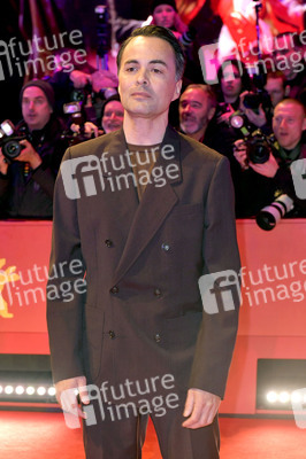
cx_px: 153
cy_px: 230
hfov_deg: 20.6
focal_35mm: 66
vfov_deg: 30.5
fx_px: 843
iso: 1600
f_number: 5.6
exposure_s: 1/250
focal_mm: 66
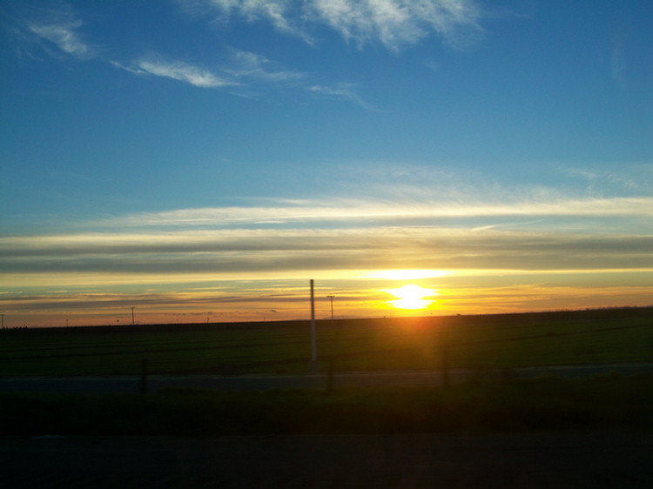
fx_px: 792
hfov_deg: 44.8
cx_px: 326
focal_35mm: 42
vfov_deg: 34.3
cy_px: 244
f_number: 3.7
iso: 64
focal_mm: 7.5
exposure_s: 1/320
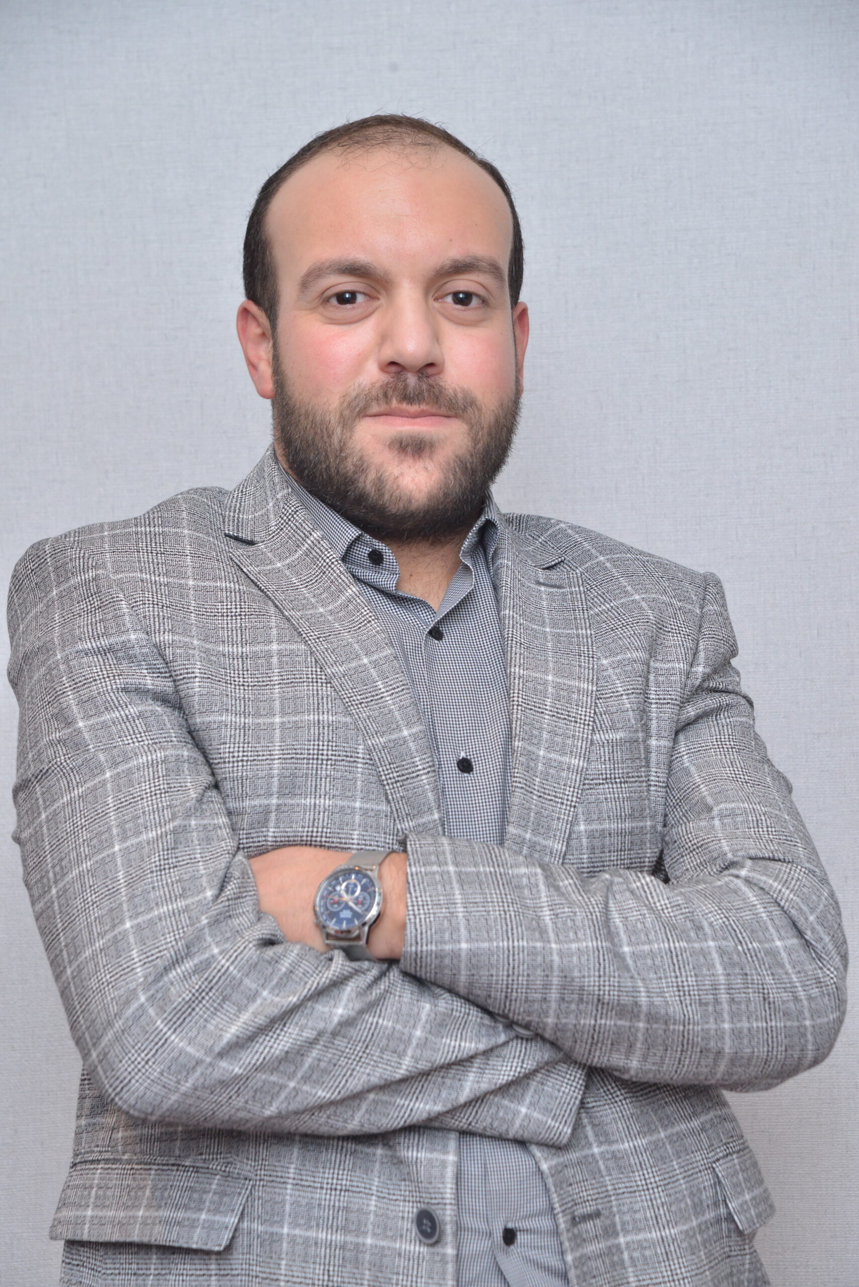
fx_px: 3754
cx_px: 430
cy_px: 644
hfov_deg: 13.1
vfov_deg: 19.4
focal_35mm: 105
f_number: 10
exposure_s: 1/250
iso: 1600
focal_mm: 105
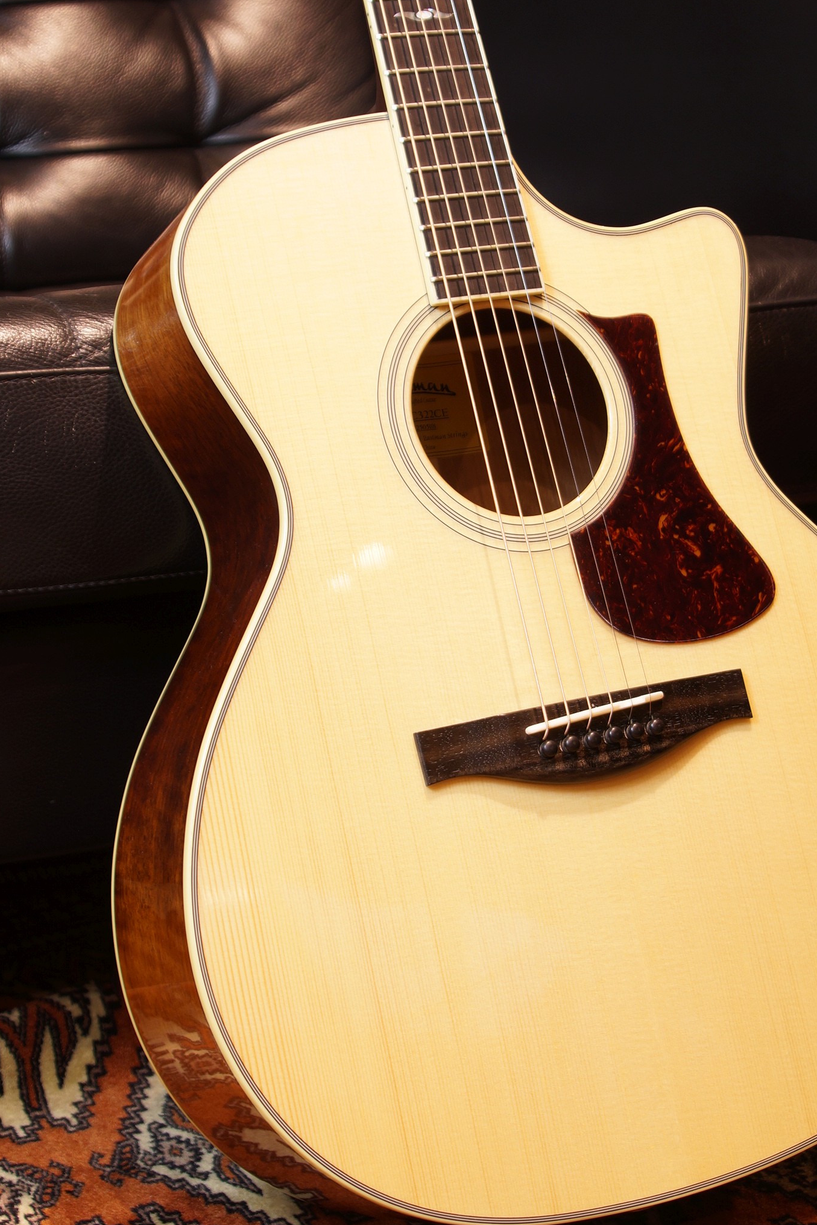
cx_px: 470
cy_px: 542
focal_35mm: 71
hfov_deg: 19.3
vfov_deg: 28.6
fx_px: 2405
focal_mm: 35
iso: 100
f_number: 5
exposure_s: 1/6
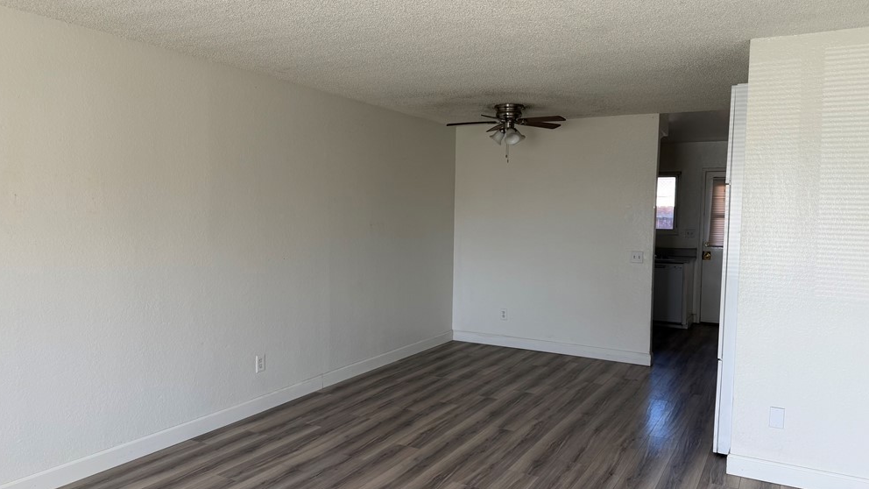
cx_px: 436
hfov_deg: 69.9
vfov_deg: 42.9
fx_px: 622
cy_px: 252
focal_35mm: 27
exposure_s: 1/121
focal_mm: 6.76
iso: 80
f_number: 1.78
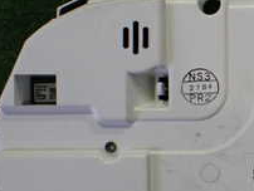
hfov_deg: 20.8
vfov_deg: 16.6
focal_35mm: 89
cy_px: 101
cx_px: 290
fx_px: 654
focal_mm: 5.4
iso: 400
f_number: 2.3
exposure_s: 1/125
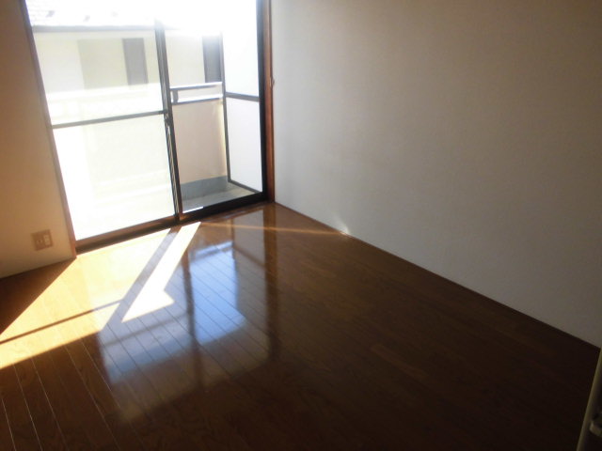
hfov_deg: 67.3
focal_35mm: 26
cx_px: 301
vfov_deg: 53.1
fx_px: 452
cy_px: 226
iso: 100
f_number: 3.5
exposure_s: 1/100
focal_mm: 4.6
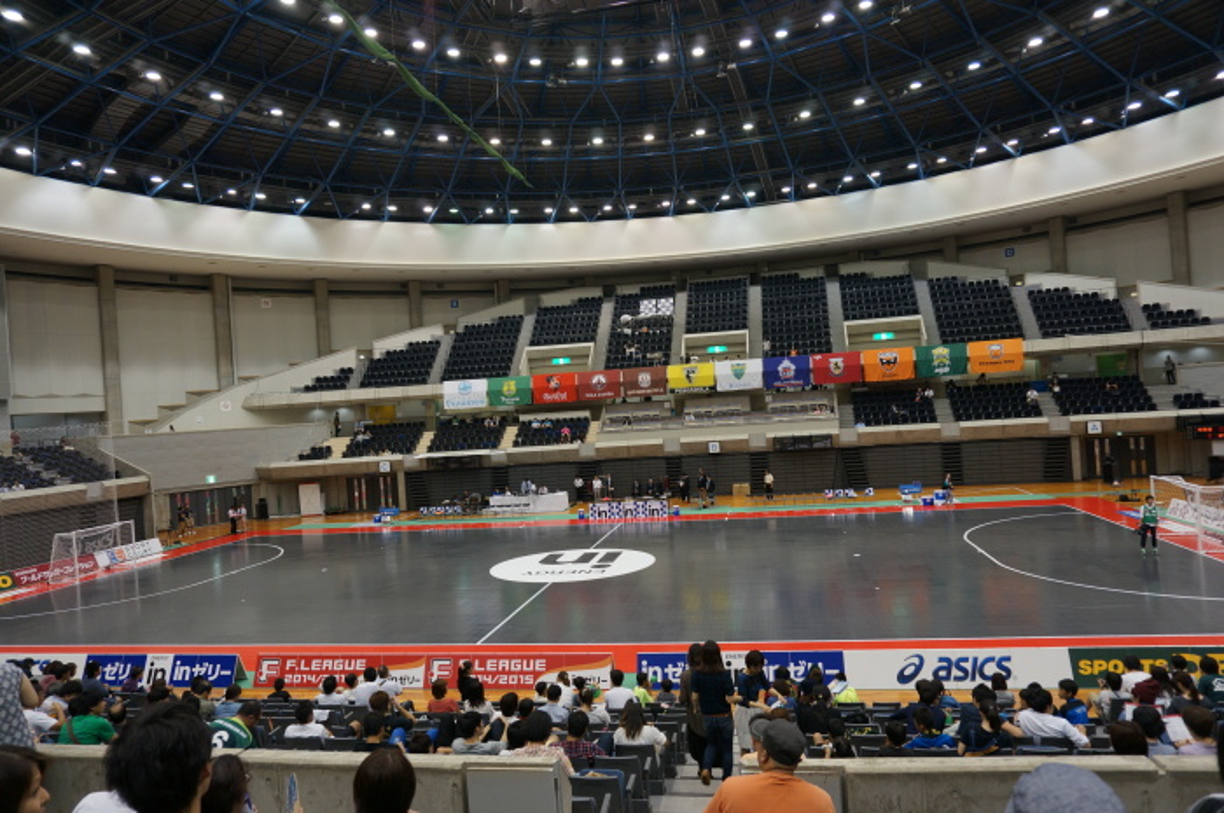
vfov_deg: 53.0
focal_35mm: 24
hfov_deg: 73.8
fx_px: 815
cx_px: 612
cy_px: 406
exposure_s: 1/60
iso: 250
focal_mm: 16
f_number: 4
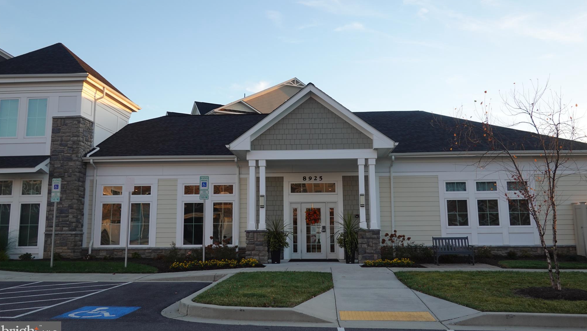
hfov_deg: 59.5
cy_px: 143
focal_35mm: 33
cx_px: 295
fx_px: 514
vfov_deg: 35.6
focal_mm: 11.52
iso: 100
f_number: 3.5
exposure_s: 1/125
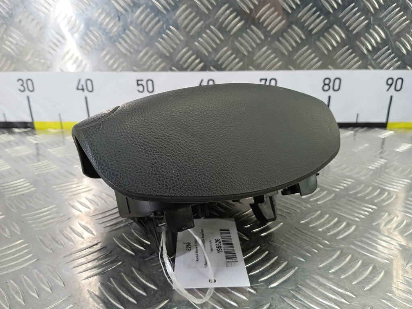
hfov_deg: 73.9
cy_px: 154
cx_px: 206
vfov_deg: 58.9
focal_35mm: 23
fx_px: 274
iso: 193
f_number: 1.6
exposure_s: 1/50
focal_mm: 4.11
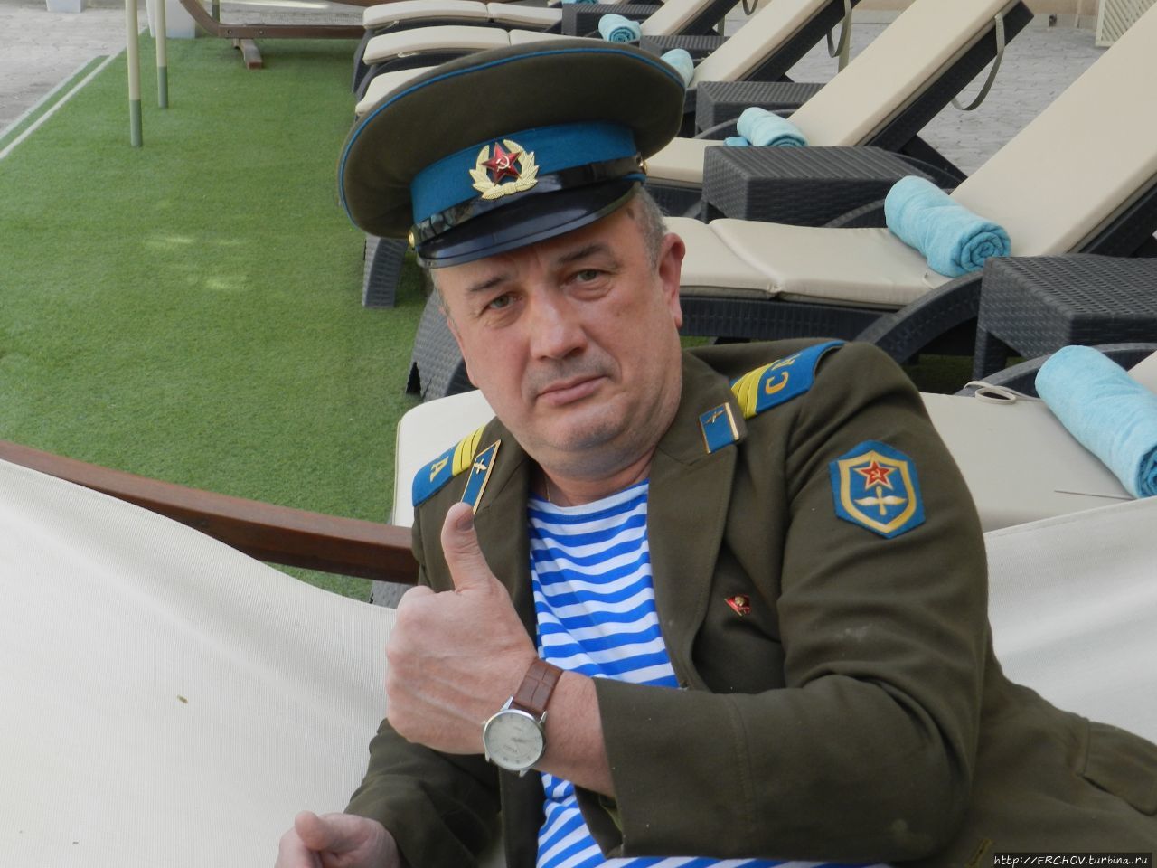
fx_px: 1771
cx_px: 578
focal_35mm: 53
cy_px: 434
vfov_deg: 27.5
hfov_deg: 36.2
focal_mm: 9.4
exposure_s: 1/250
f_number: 4.4
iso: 160
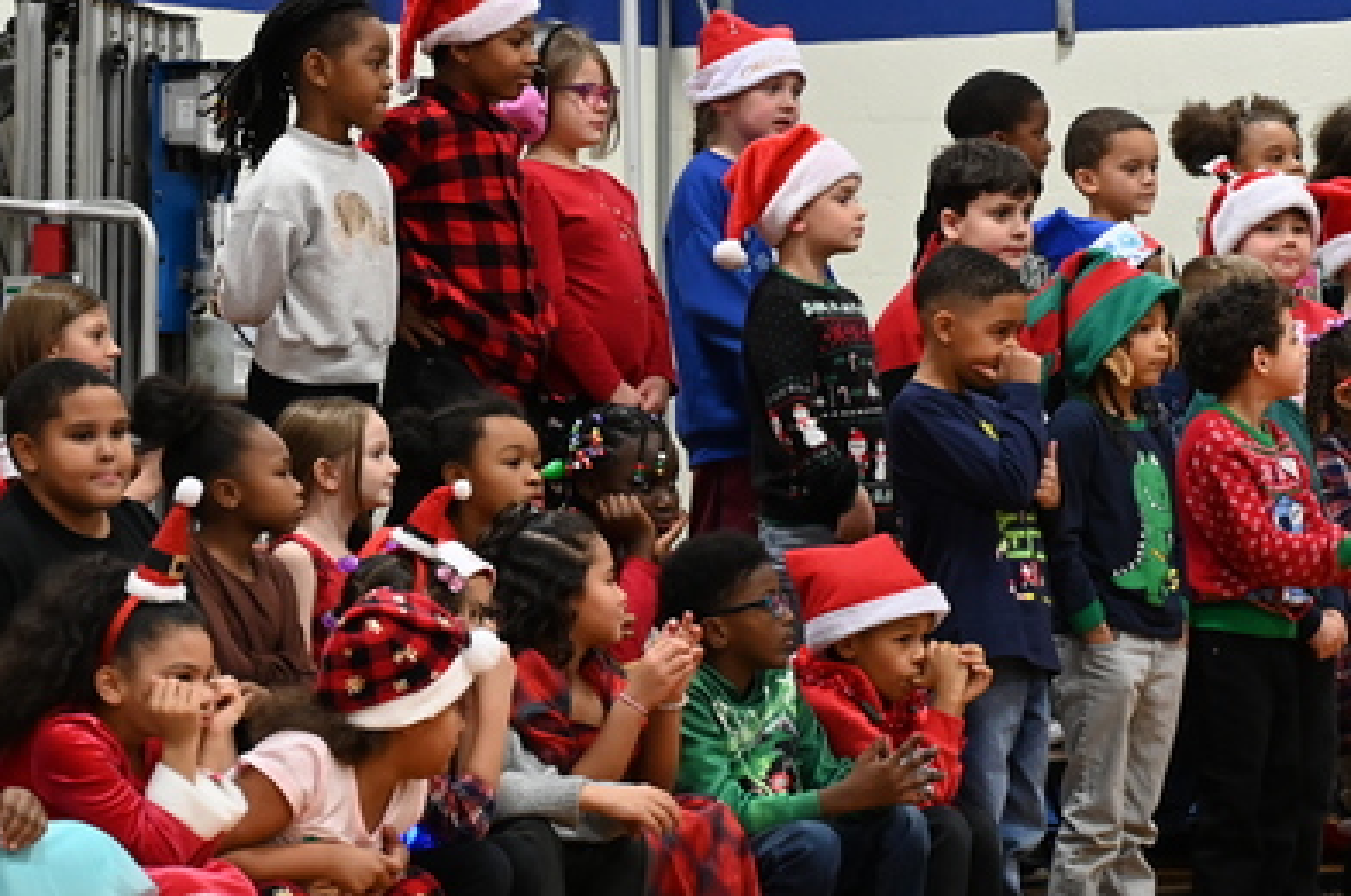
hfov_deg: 11.2
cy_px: 12
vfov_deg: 7.4
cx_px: 903
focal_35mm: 183
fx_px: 6856
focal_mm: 70
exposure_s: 1/125
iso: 2000
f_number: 4
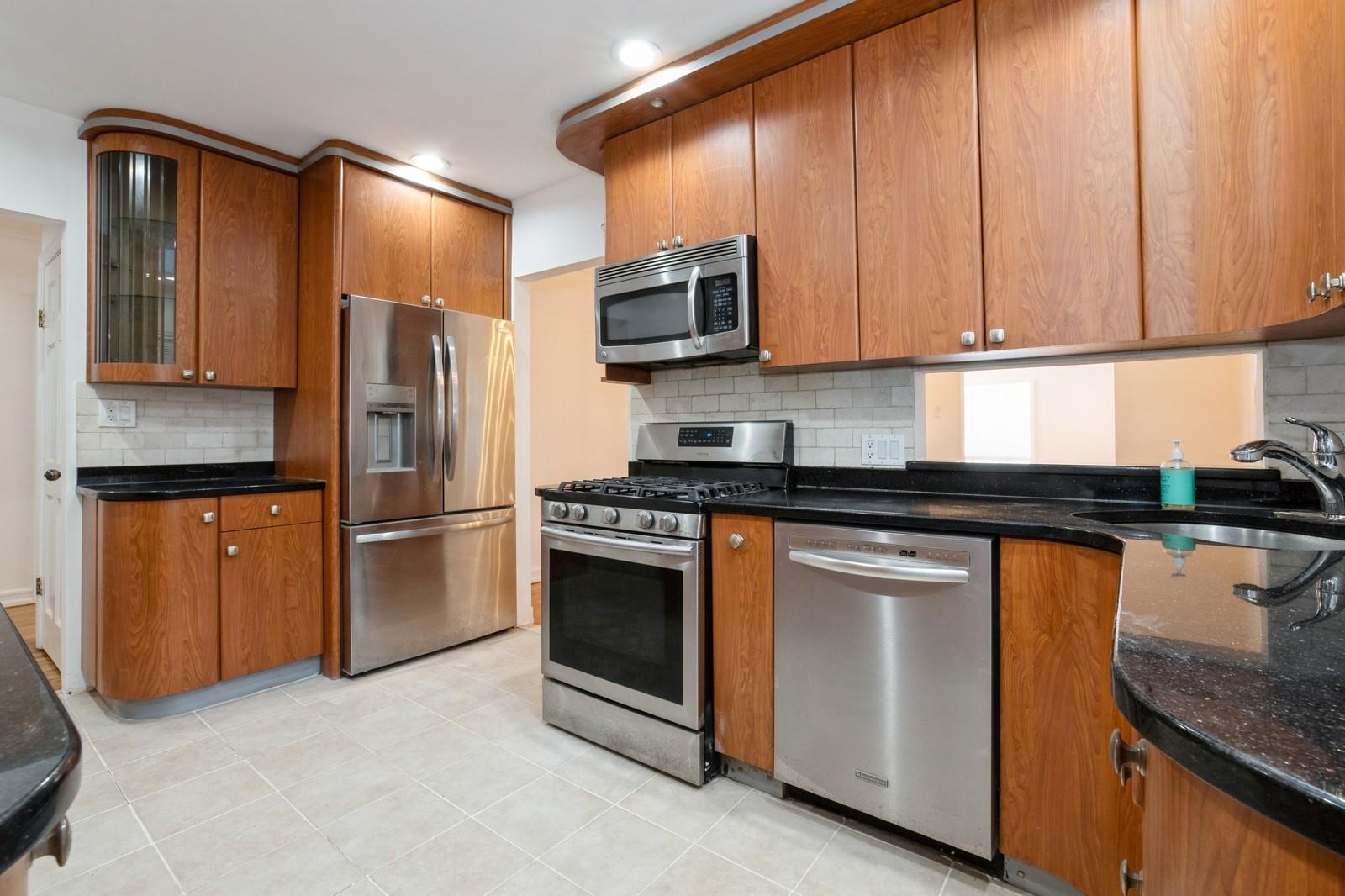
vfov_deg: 77.3
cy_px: 448
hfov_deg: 100.4
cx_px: 672
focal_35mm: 15
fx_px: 560
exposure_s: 1/6
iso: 640
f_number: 14
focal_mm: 15
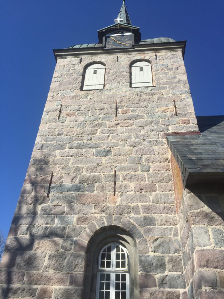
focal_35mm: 29
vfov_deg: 61.7
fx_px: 250
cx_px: 112
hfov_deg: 48.2
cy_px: 150
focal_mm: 4.15
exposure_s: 1/2326
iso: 32
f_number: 2.2
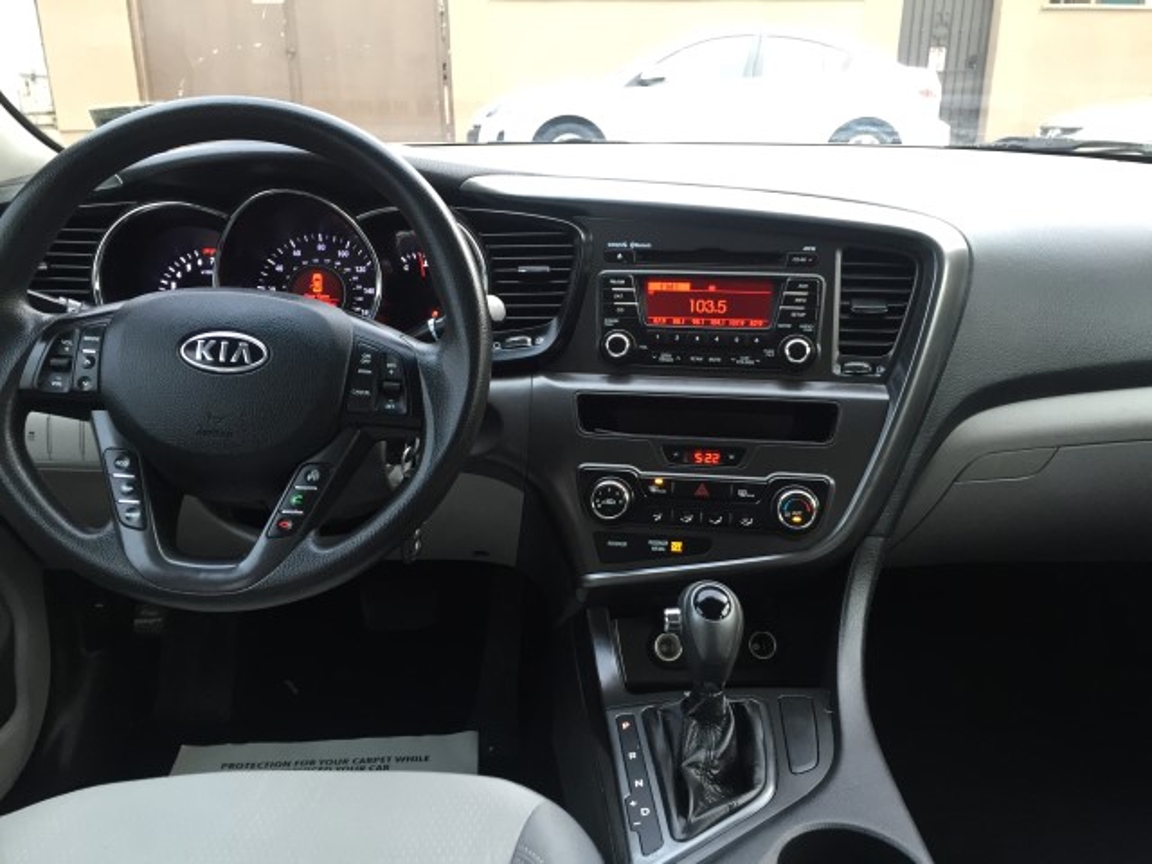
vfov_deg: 48.2
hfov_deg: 61.7
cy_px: 432
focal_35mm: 29
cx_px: 576
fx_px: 965
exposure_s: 1/30
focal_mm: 4.15
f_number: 2.2
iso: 80
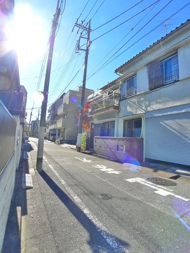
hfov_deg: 56.8
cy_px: 126
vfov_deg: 71.6
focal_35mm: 24
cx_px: 95
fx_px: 176
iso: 400
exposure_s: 1/500
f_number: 4
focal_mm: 5.1
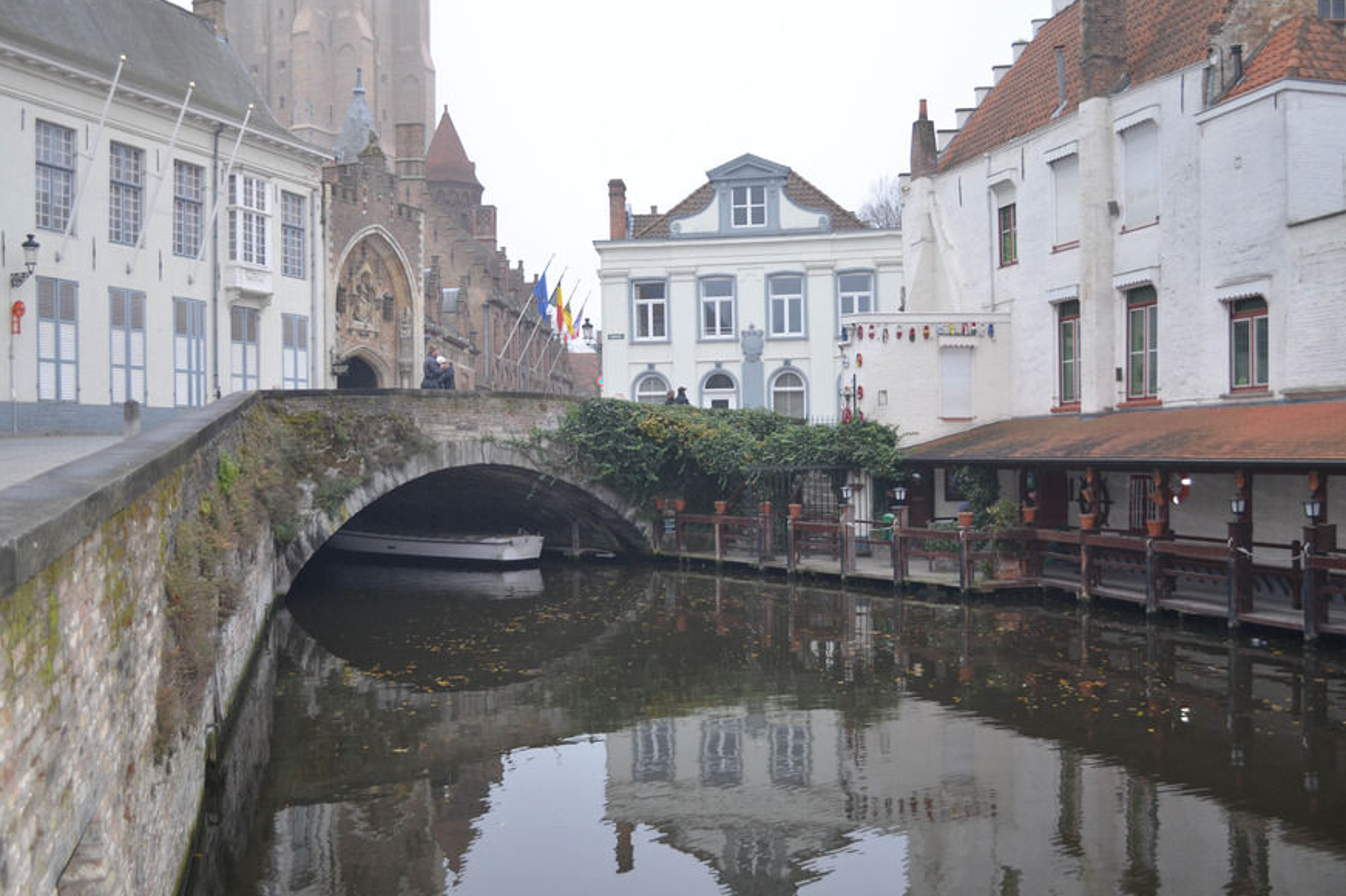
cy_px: 453
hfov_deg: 55.8
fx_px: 1271
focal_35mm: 34
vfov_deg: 38.9
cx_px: 656
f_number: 4
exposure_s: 1/60
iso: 400
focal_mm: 22
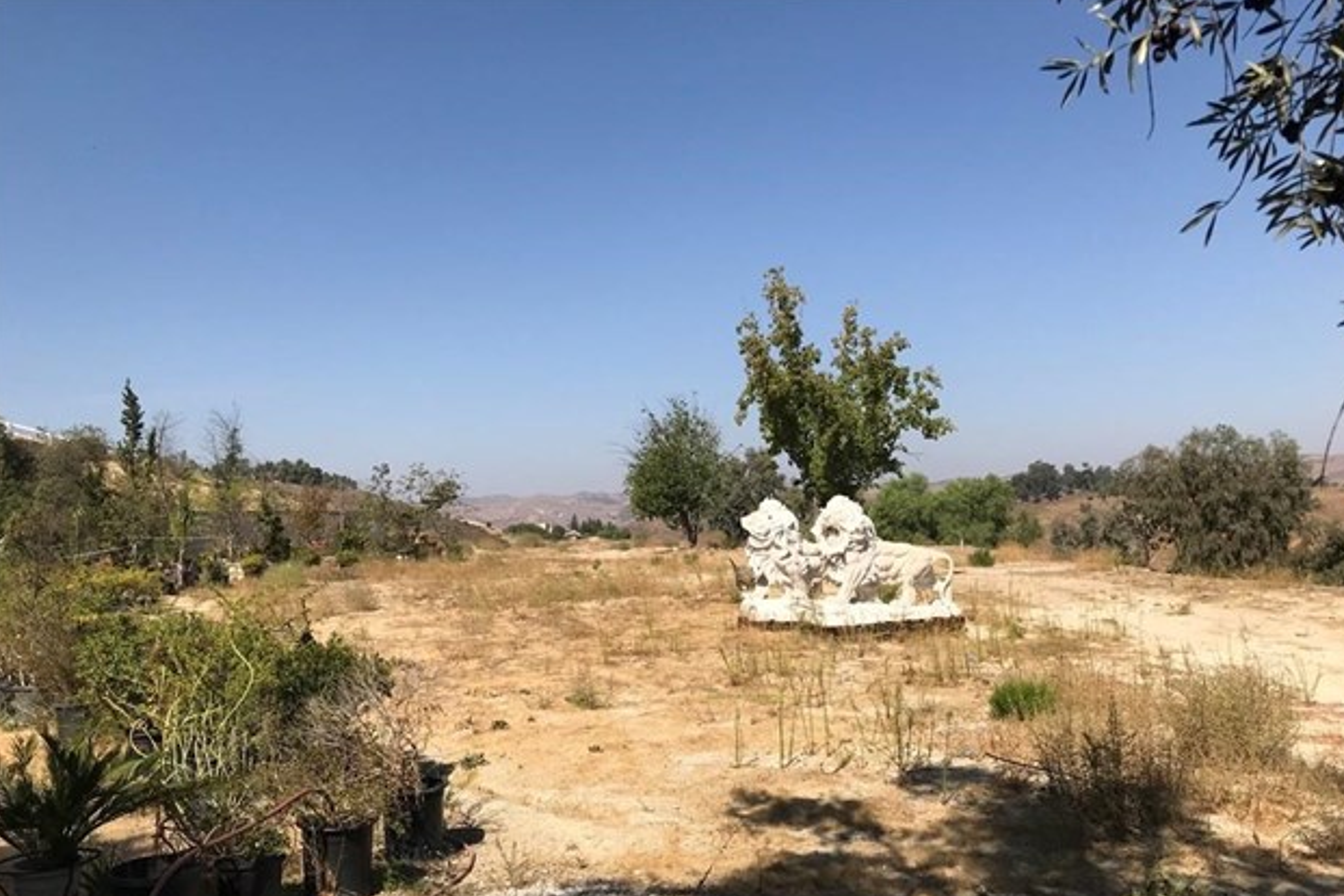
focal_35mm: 30
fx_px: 1120
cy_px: 513
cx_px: 682
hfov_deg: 61.9
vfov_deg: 43.5
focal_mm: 3.99
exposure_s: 1/3195
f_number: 1.8
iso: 20
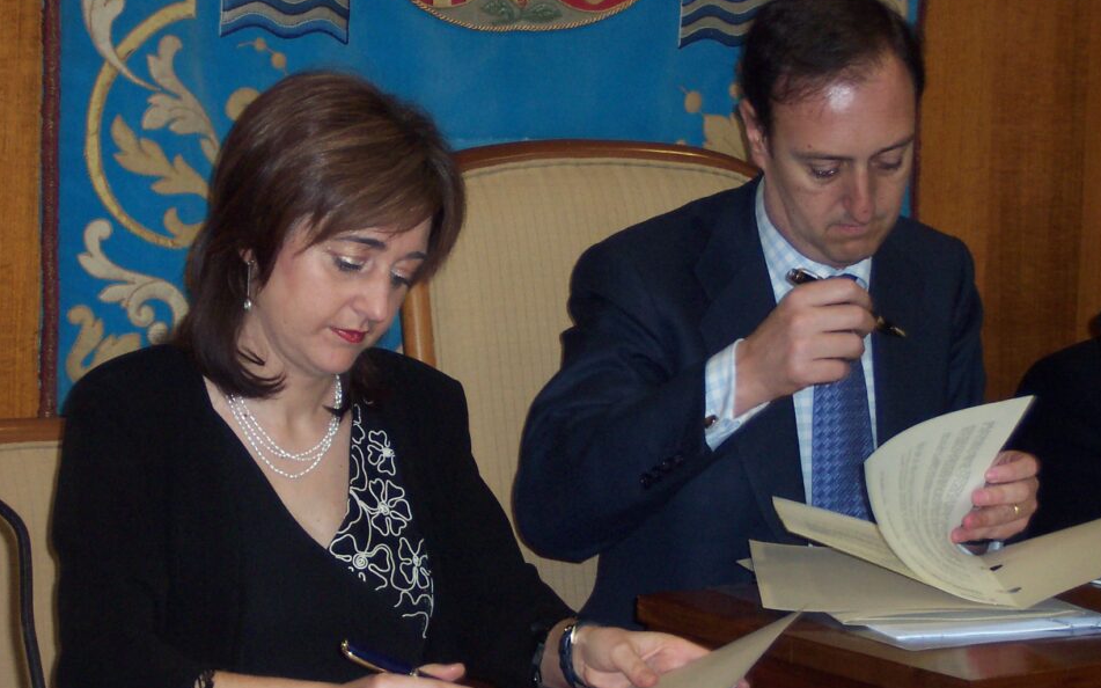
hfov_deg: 17.1
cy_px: 325
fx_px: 3660
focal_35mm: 122
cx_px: 553
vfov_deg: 10.7
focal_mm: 17.6
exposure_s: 1/90
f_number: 4
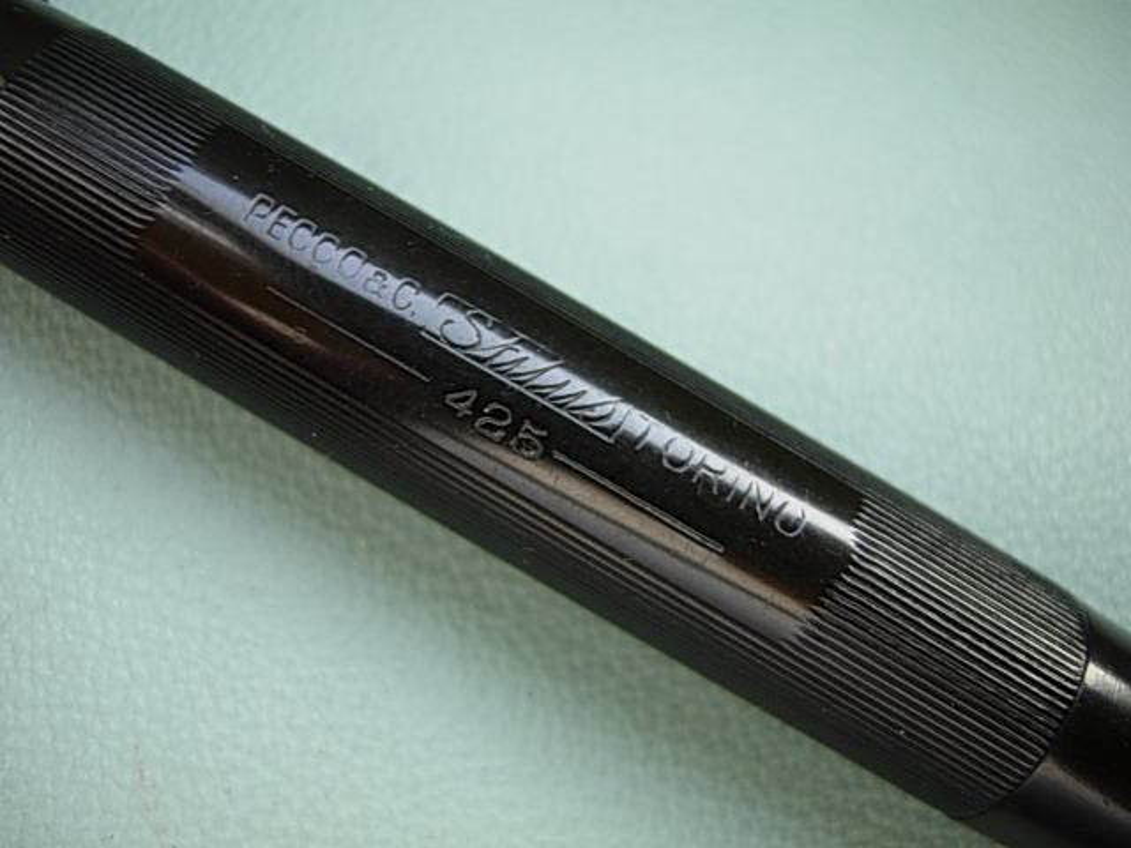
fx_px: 1176
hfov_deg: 51.4
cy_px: 424
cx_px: 566
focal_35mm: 36
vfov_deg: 39.7
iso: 50
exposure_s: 1/13.8
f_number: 2.7
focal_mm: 7.5
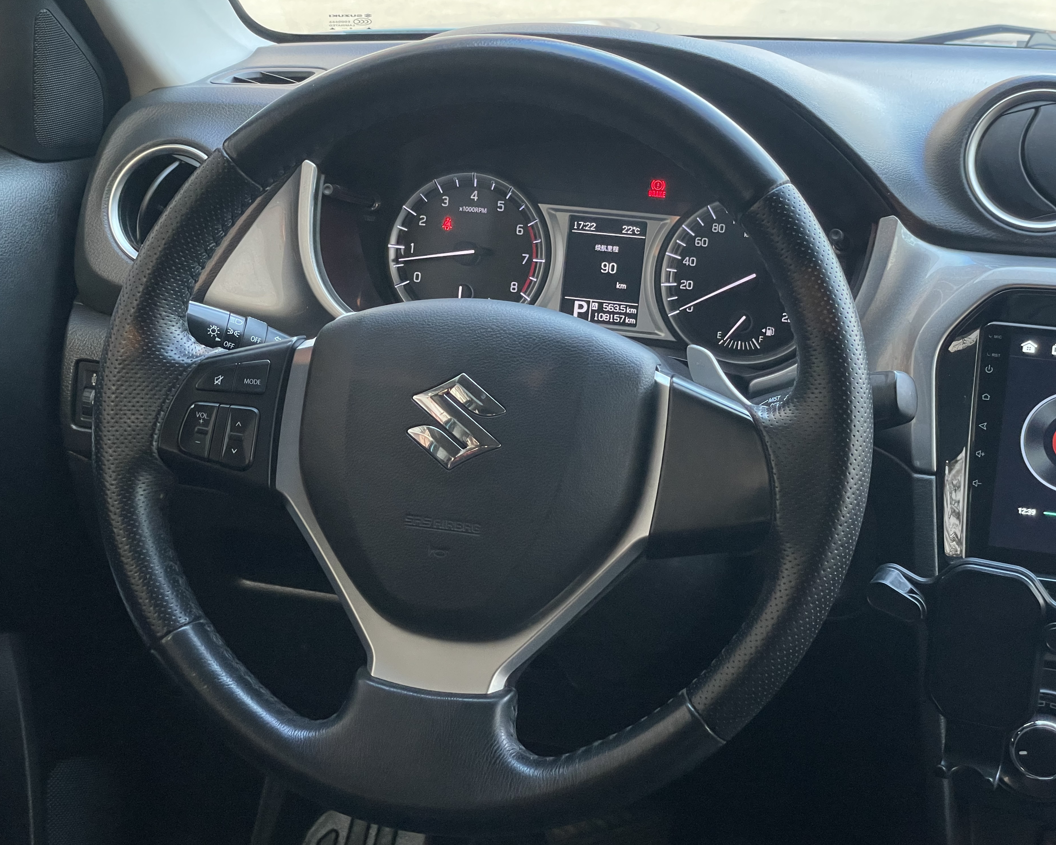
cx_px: 506
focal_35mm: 55
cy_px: 422
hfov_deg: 34.1
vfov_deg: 27.6
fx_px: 1719
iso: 200
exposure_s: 1/84
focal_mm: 6
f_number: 2
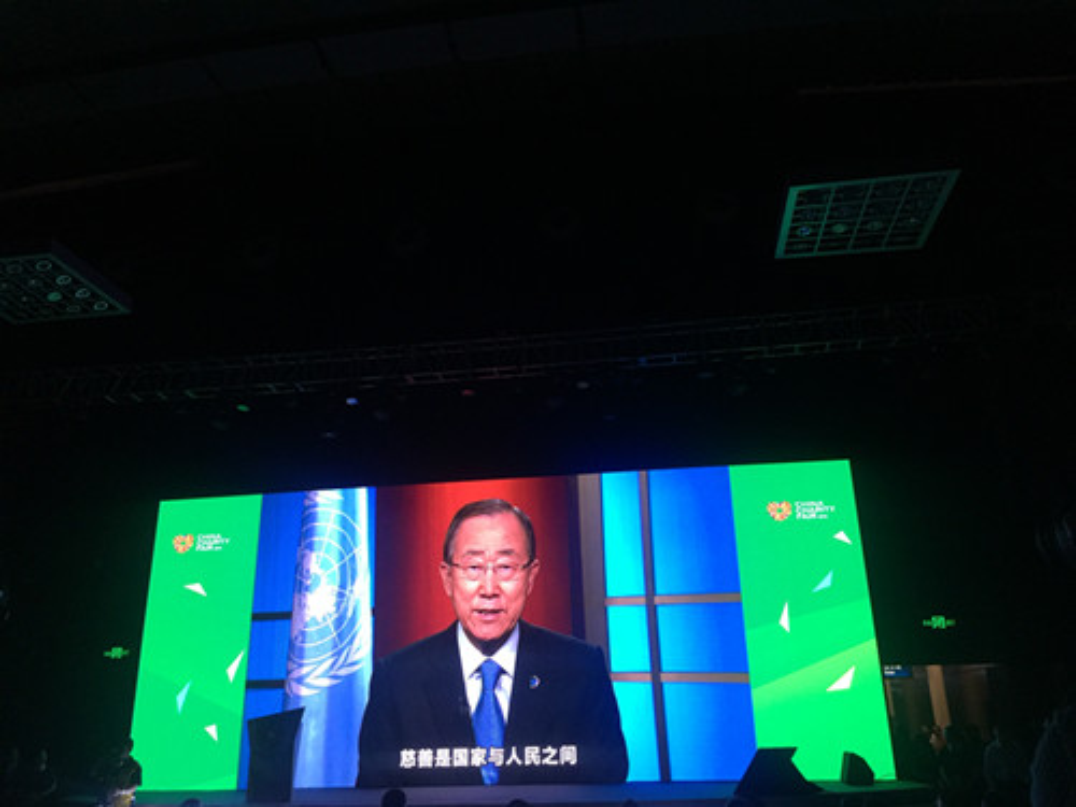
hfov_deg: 61.7
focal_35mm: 29
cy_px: 404
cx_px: 538
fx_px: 901
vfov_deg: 48.2
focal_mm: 4.15
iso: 64
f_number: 2.2
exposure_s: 1/33
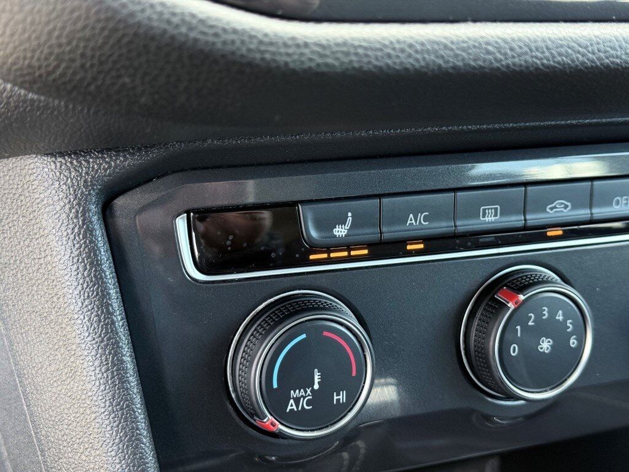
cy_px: 236
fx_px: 872
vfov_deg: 30.3
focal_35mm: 48
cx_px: 314
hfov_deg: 39.7
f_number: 1.78
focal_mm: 6.76
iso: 200
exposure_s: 1/70
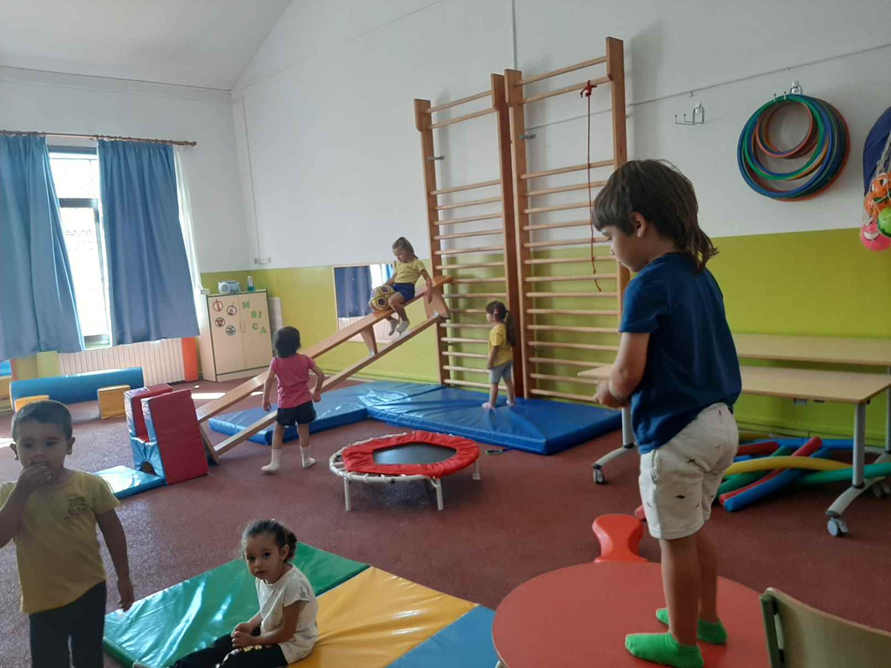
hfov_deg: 67.3
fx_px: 669
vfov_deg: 53.1
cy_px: 334
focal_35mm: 26
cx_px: 446
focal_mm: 3.93
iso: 80
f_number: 1.7
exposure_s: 1/50
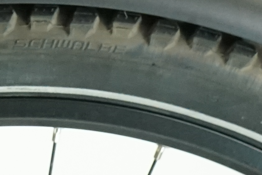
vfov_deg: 5.2
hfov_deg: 7.6
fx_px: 1922
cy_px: -39
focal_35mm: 264
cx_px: -191
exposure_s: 1/200
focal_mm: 37
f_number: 6.3
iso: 3200
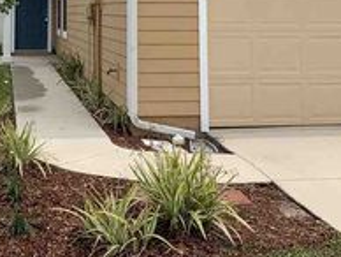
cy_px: -33
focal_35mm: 67
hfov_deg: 28.7
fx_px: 661
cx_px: 102
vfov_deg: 20.8
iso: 25
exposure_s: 1/2833
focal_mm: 4.25
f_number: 1.8
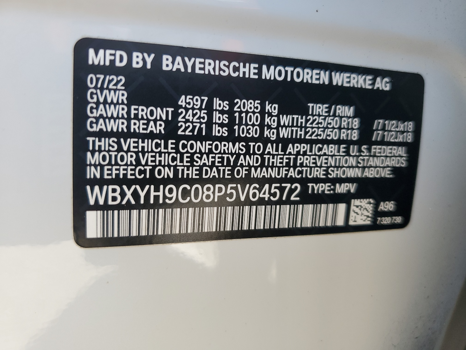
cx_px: 233
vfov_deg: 53.1
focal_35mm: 26
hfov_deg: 67.3
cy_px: 175
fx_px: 350
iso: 50
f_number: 1.5
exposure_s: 1/312
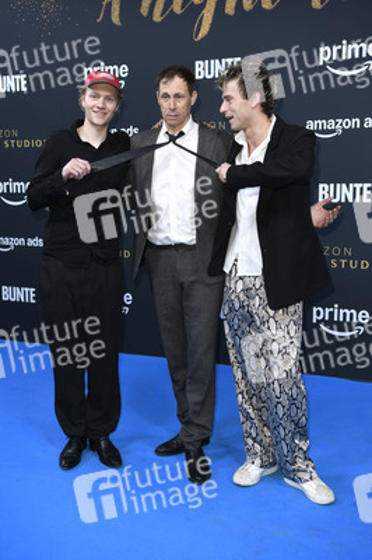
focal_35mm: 40
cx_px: 186
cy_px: 280
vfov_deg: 48.5
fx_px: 621
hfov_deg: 33.3
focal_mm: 40
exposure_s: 1/400
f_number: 4
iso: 400
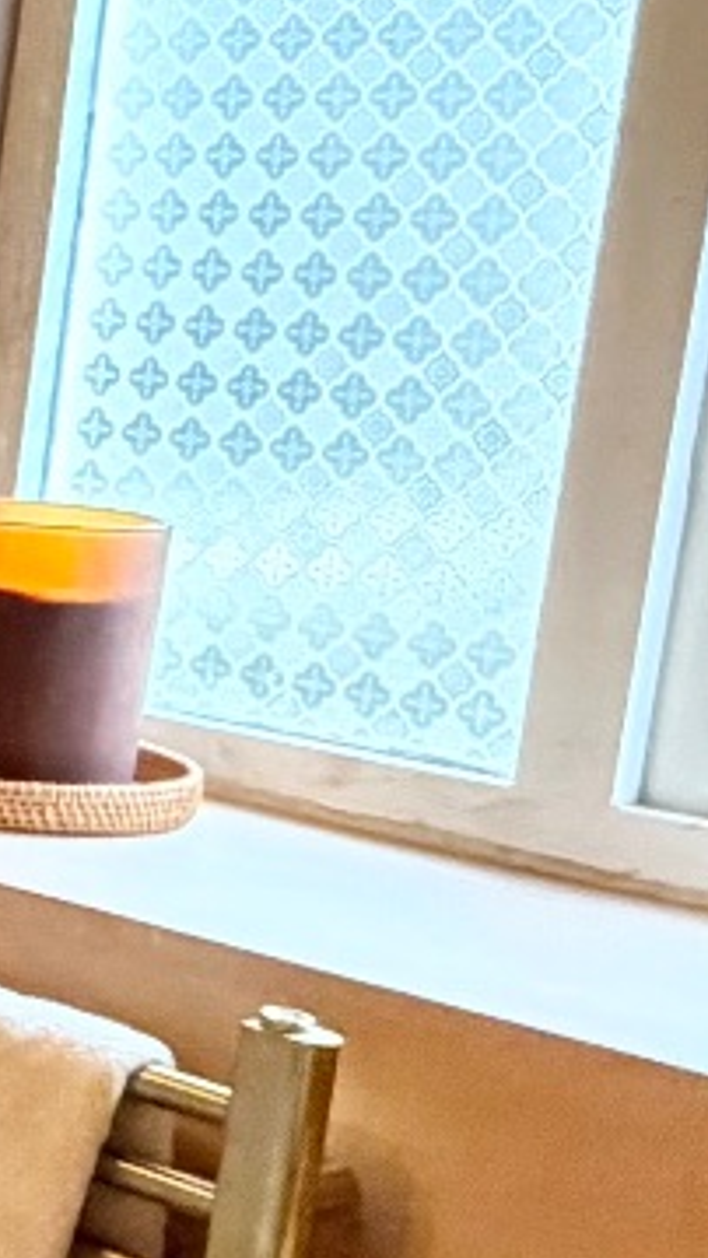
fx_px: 2903
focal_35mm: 87
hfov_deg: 10.2
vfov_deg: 24.5
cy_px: 645
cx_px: -1420
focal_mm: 2.22
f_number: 2.2
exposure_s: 1/50
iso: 500
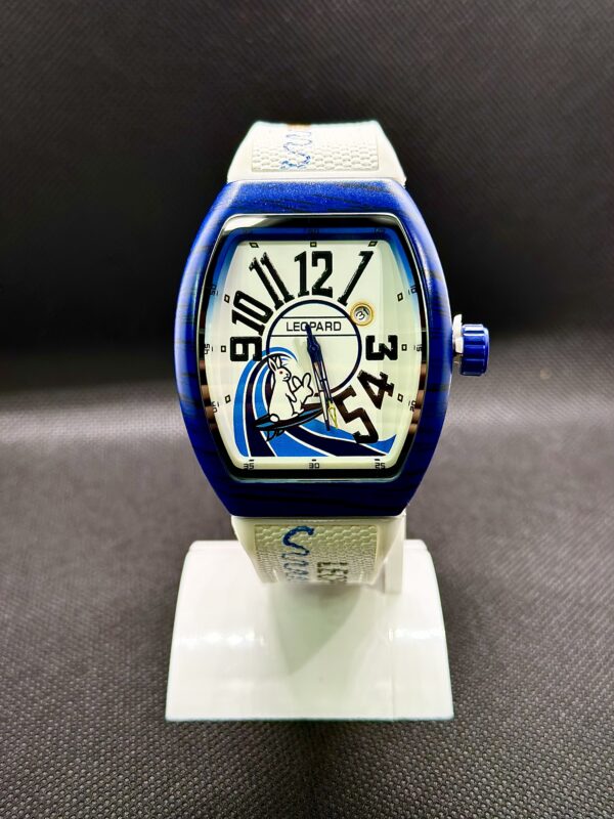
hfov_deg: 30.3
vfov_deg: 39.7
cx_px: 307
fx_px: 1135
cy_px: 410
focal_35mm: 48
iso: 125
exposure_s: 1/77
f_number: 1.78
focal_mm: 6.86
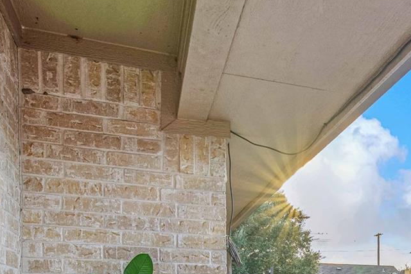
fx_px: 548
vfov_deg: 25.6
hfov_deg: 37.5
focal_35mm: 48
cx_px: 394
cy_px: 315
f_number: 7.1
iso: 100
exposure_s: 1/25
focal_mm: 15
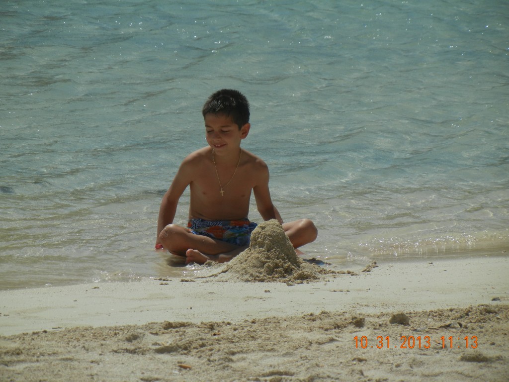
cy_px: 191
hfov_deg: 9.9
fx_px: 2941
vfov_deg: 7.4
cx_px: 254
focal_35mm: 200
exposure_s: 1/630
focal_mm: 36
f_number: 9.4
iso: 160
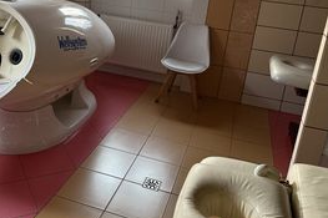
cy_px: 64
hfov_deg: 50.3
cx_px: 128
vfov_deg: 34.5
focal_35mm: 38
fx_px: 346
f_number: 1.78
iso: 500
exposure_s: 1/50
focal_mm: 6.76
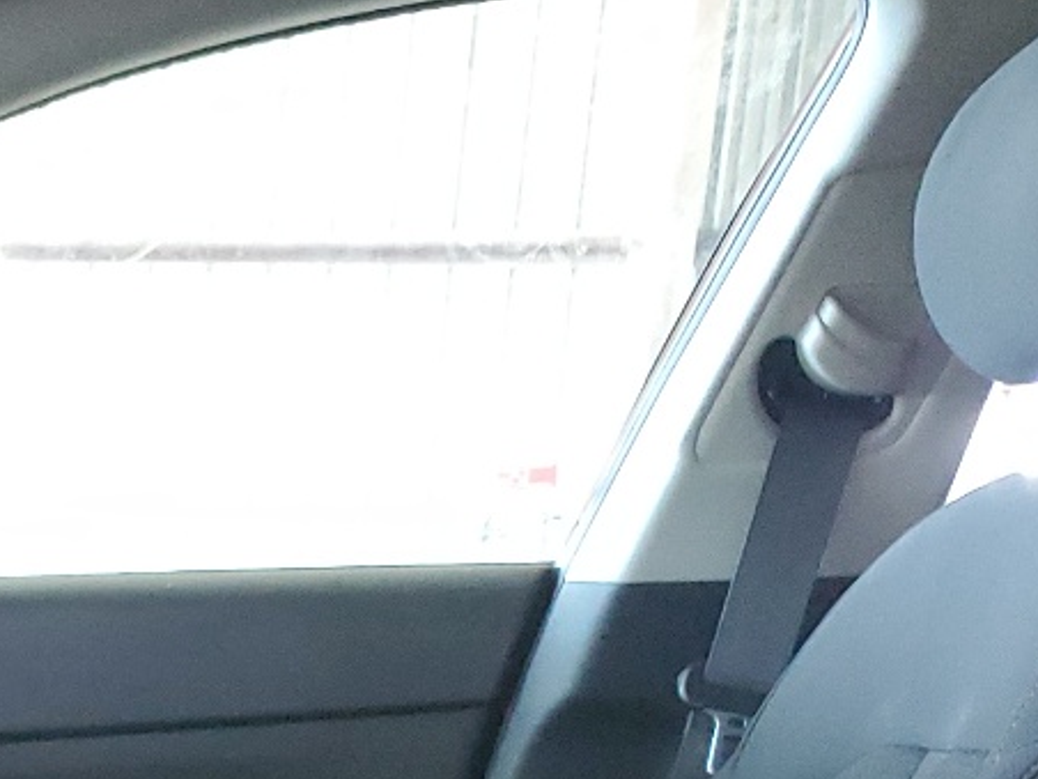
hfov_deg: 18.6
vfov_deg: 14.5
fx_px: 2759
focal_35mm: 92
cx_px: -565
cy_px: 1303
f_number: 1.5
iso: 410
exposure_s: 1/60.2
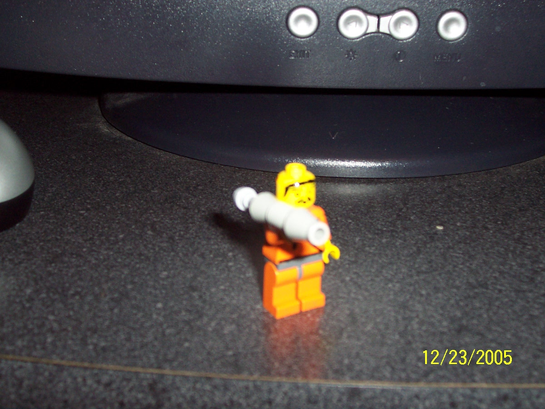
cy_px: 204
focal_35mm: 46
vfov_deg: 31.5
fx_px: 724
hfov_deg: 41.2
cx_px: 272
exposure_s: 1/60
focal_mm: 7
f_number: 3
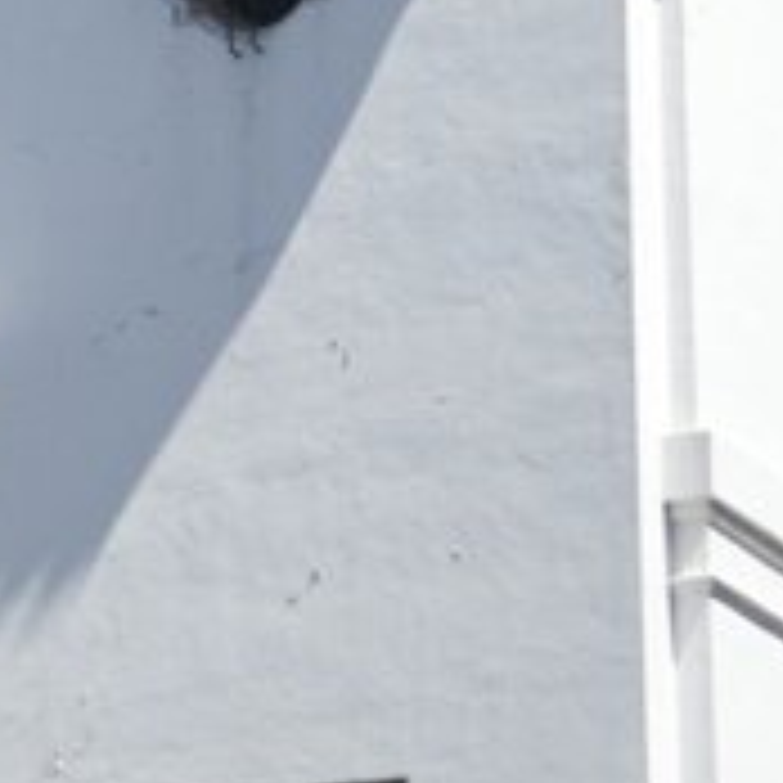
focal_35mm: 279
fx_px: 7132
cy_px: -18
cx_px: -666
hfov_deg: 6.1
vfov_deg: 6.3
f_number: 2.8
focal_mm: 55
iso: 100
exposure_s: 1/640
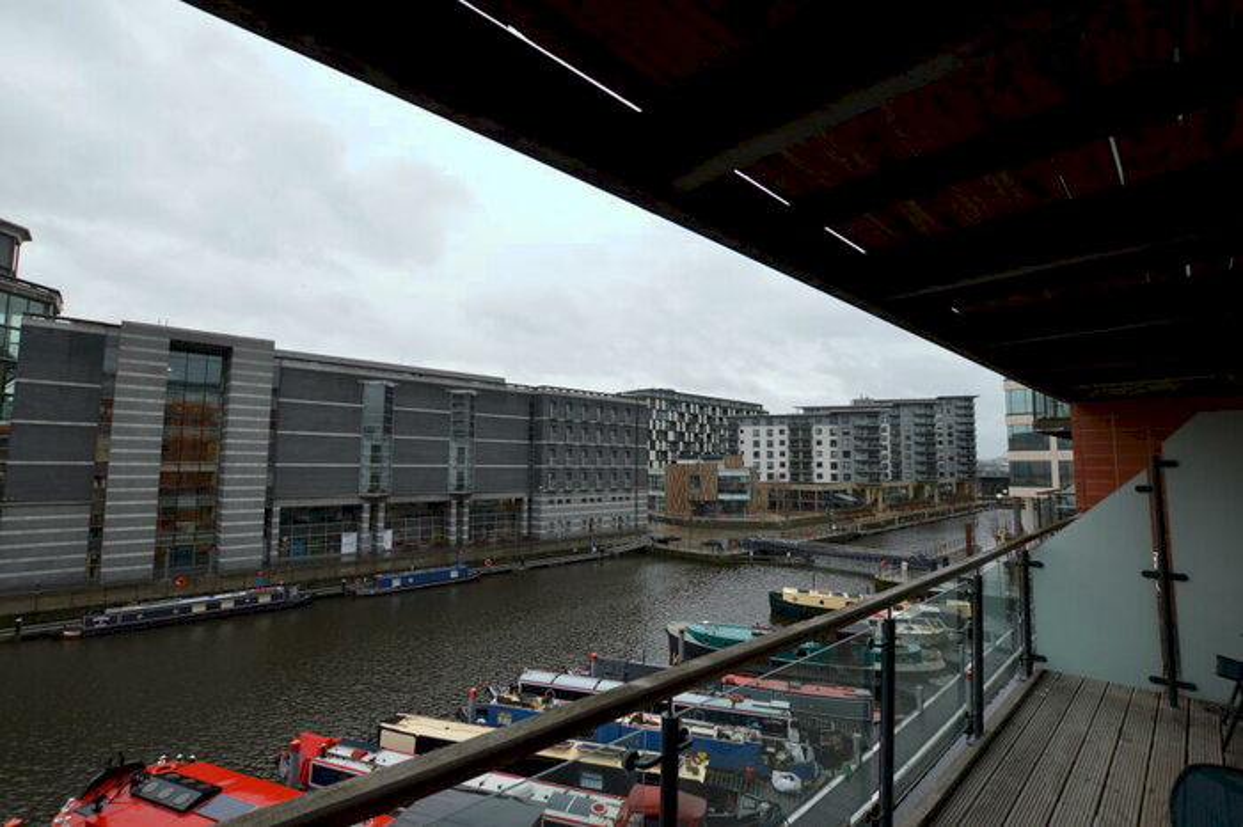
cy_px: 414
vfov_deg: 77.3
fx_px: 518
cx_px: 622
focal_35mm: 15
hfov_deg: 100.4
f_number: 5.6
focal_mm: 10
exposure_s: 1/125
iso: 280
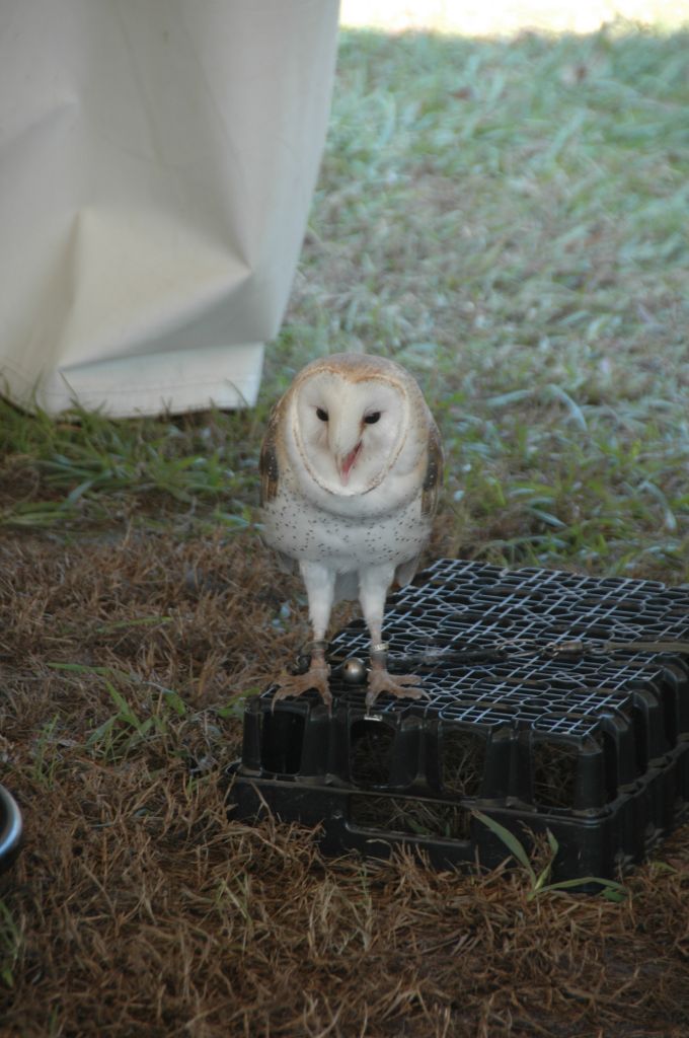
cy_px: 519
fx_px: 8635
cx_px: 344
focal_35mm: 300
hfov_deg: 4.6
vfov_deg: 6.9
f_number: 5.6
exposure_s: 1/60
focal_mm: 200
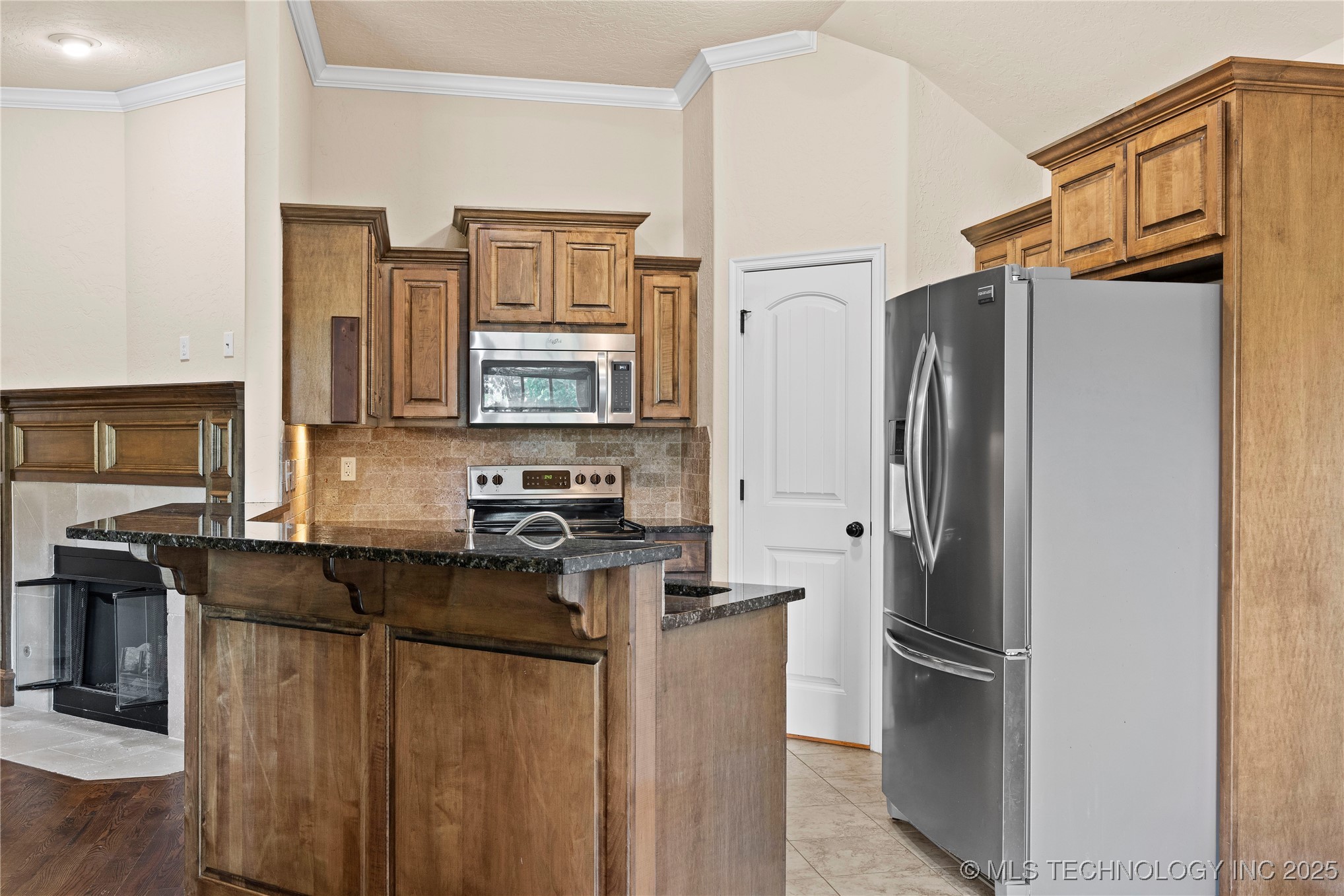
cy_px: 448
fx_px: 1194
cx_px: 672
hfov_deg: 58.7
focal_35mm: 32
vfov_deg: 41.1
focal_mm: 32
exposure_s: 1/1.67
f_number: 11
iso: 640
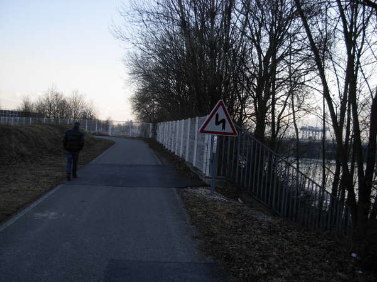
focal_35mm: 38
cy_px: 141
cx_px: 188
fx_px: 414
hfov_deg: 49.0
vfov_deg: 37.7
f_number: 2.9
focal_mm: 6.3
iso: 79
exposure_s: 1/373
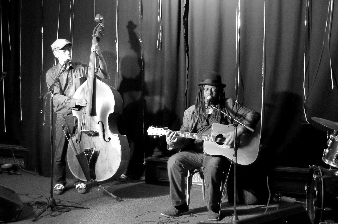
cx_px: 169
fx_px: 431
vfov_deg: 29.1
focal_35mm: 46
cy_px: 112
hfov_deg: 42.8
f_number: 4.5
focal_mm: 31
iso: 6400
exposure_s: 1/8
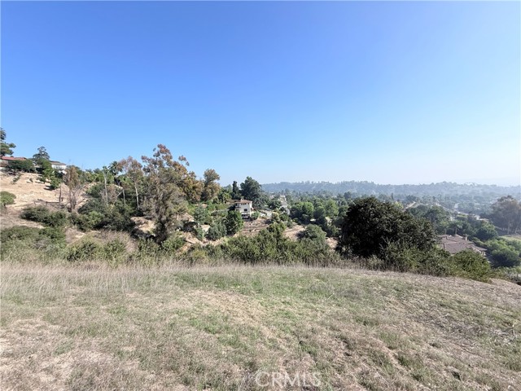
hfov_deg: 102.1
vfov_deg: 85.7
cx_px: 260
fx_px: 211
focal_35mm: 14
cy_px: 196
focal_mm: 2.22
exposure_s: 1/1795
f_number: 2.2
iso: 50
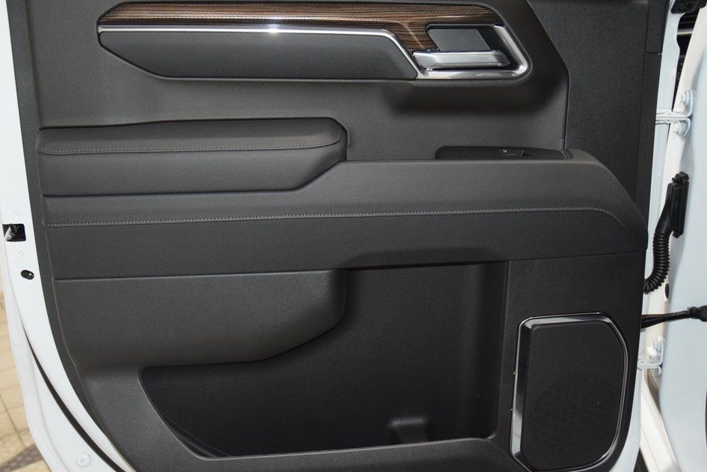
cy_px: 239
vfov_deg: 34.2
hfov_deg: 49.6
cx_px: 356
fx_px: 766
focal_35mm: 39
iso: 2500
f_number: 3.8
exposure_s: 1/125
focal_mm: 24
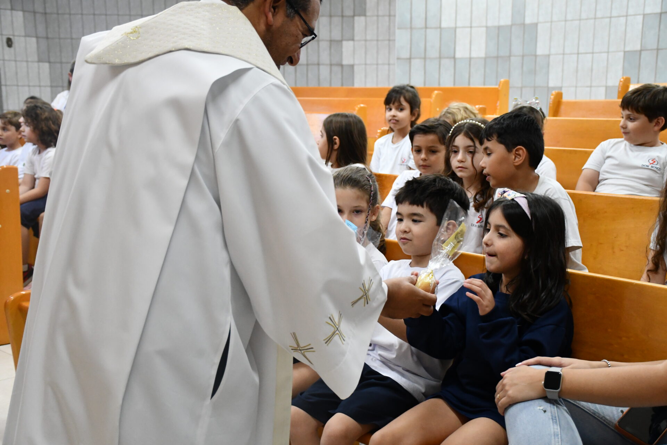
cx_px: 334
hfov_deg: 41.1
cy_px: 222
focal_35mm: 48
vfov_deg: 28.1
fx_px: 889
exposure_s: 1/125
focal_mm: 32
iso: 2800
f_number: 4
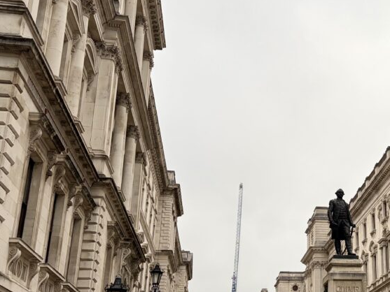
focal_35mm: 56
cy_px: 177
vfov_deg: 26.1
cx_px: 362
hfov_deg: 32.4
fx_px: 631
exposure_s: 1/764
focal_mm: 5.96
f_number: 1.6
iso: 50
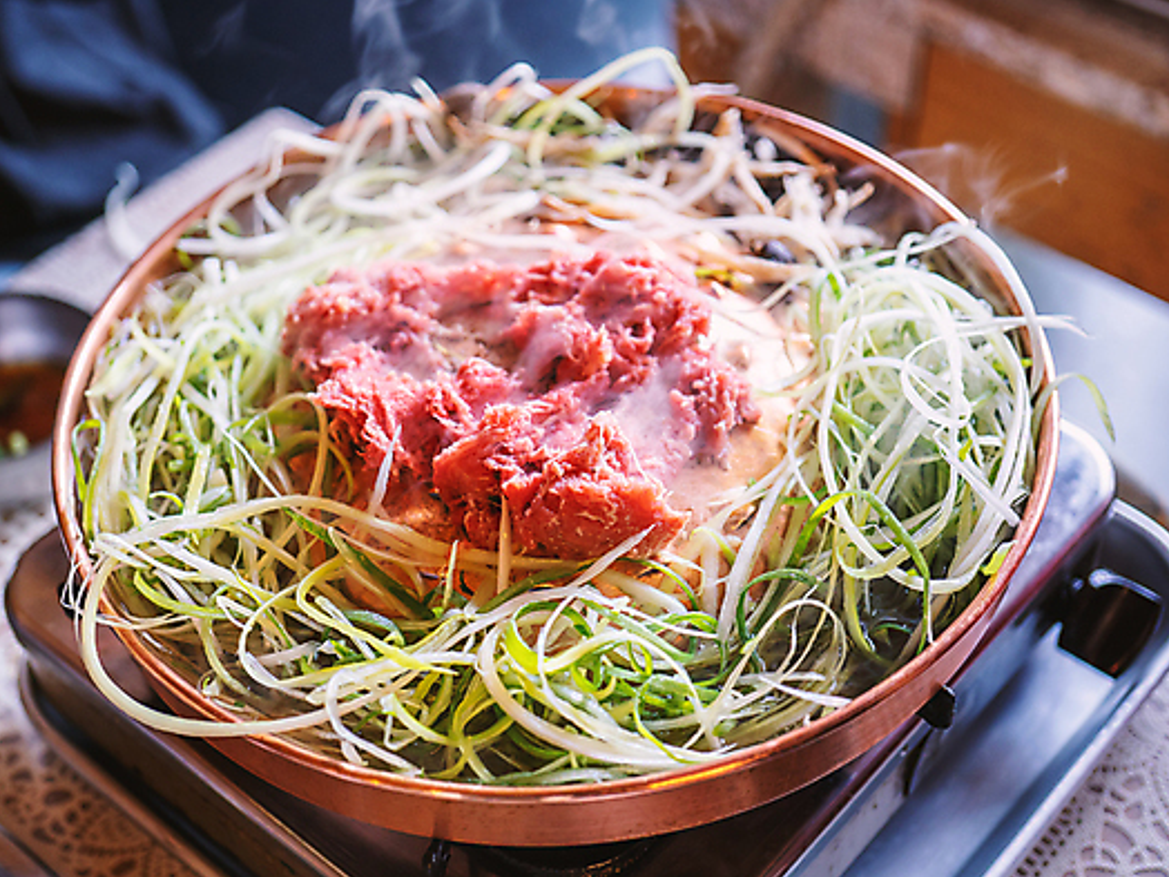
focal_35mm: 55
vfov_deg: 26.6
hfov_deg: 34.9
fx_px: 1857
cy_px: 442
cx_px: 515
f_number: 2.8
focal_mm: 50
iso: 400
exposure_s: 1/100
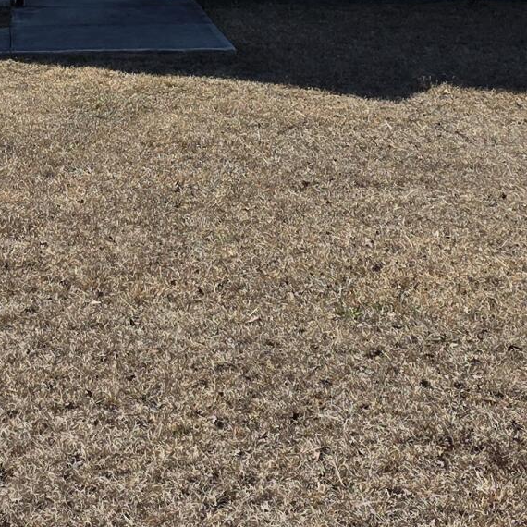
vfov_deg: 15.3
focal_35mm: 107
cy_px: -207
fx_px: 1843
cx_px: -9
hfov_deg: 15.9
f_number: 1.7
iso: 80
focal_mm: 6.3
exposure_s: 1/6355
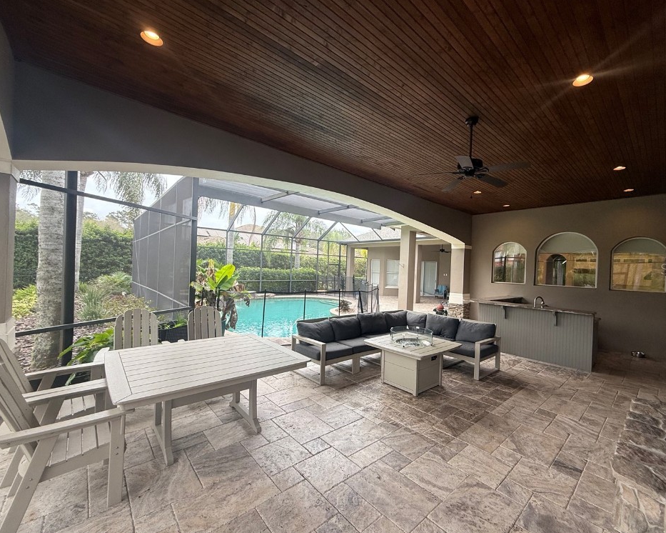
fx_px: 296
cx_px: 363
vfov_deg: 84.0
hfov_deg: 96.6
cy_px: 269
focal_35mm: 15
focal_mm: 2.22
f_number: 2.2
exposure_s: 1/165
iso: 64
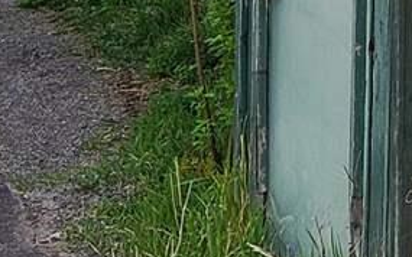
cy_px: -381
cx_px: 749
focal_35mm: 197
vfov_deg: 6.3
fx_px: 2212
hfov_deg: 10.0
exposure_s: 1/288
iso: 20
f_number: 1.8
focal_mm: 5.4
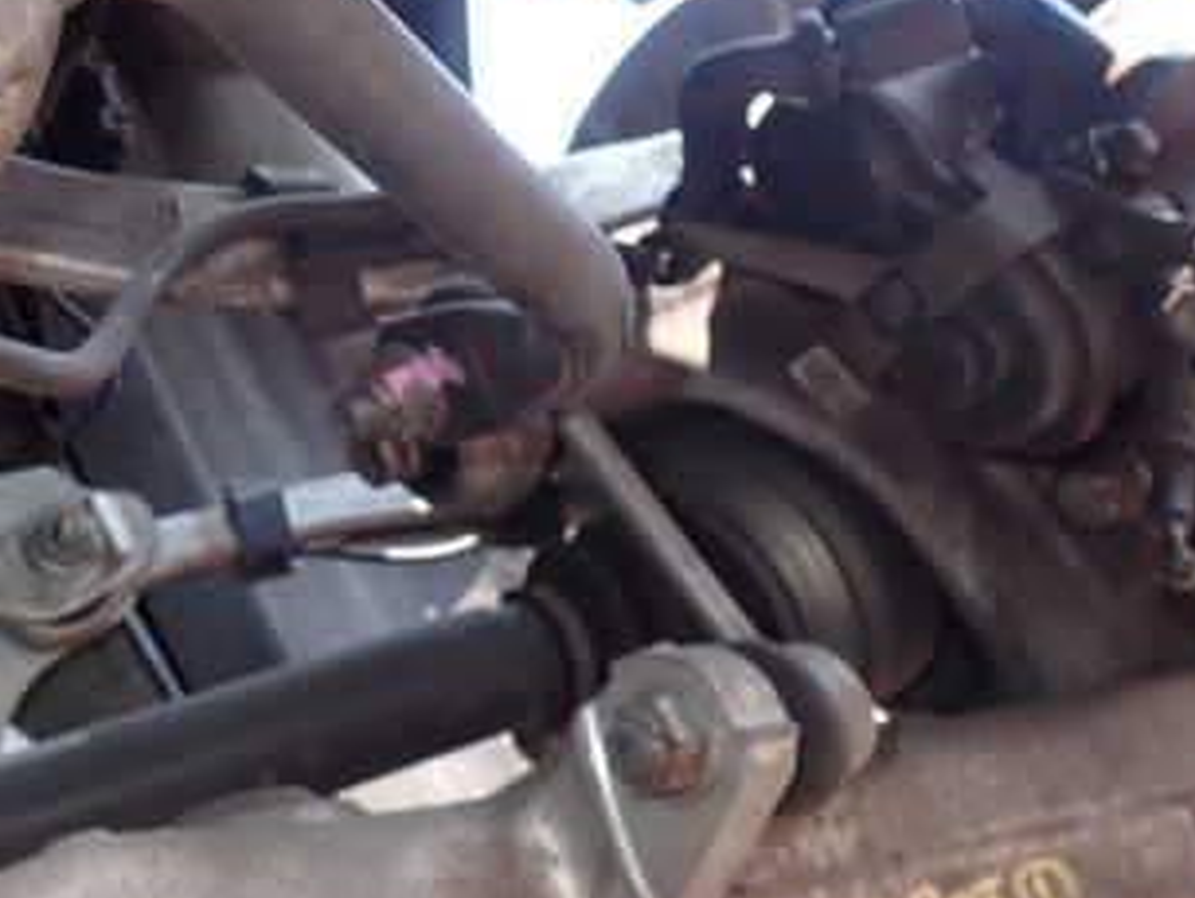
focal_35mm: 49
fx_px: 1693
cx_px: 293
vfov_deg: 29.1
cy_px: 195
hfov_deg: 37.9
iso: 100
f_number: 2.8
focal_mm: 4.5
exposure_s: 1/125
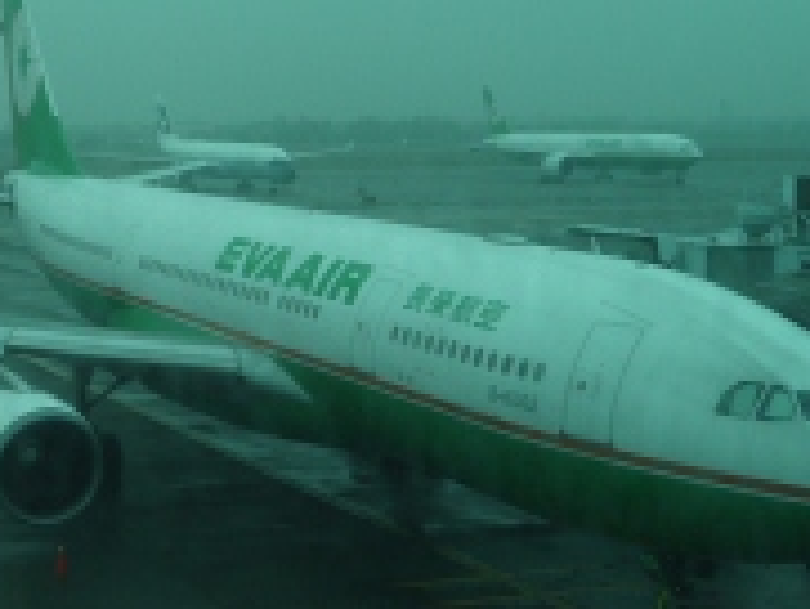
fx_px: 1850
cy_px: 206
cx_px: 94
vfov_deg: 18.6
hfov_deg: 24.1
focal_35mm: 79
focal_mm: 16
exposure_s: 1/60
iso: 160
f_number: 3.9
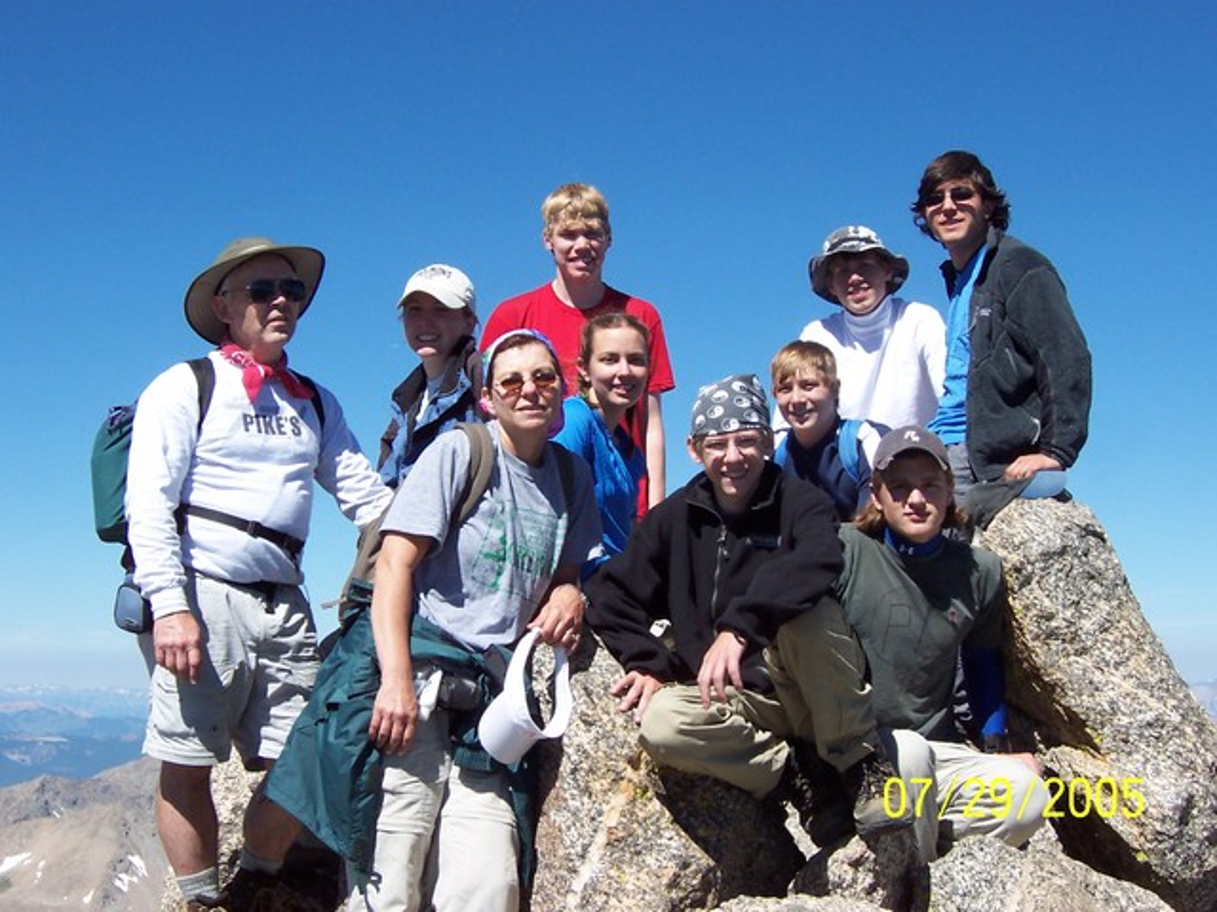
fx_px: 2918
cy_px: 456
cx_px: 608
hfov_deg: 23.6
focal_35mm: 83
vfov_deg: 17.8
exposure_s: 1/500
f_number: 5.6
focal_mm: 12.8
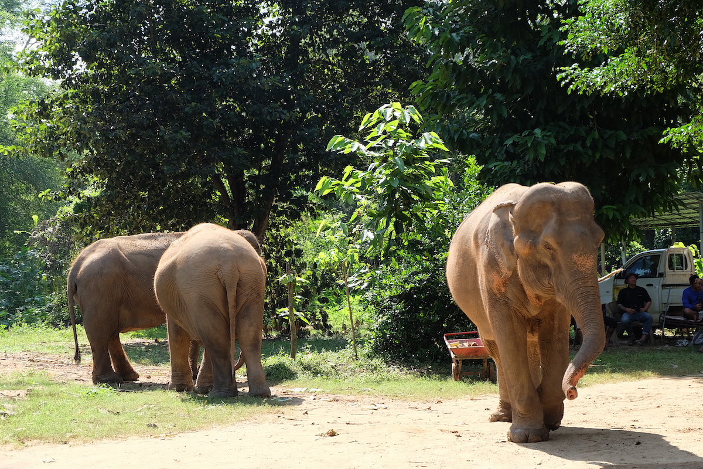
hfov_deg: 27.0
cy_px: 234
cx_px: 352
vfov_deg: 18.2
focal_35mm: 75
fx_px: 1464
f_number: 5.6
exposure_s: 1/350
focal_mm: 50
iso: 400
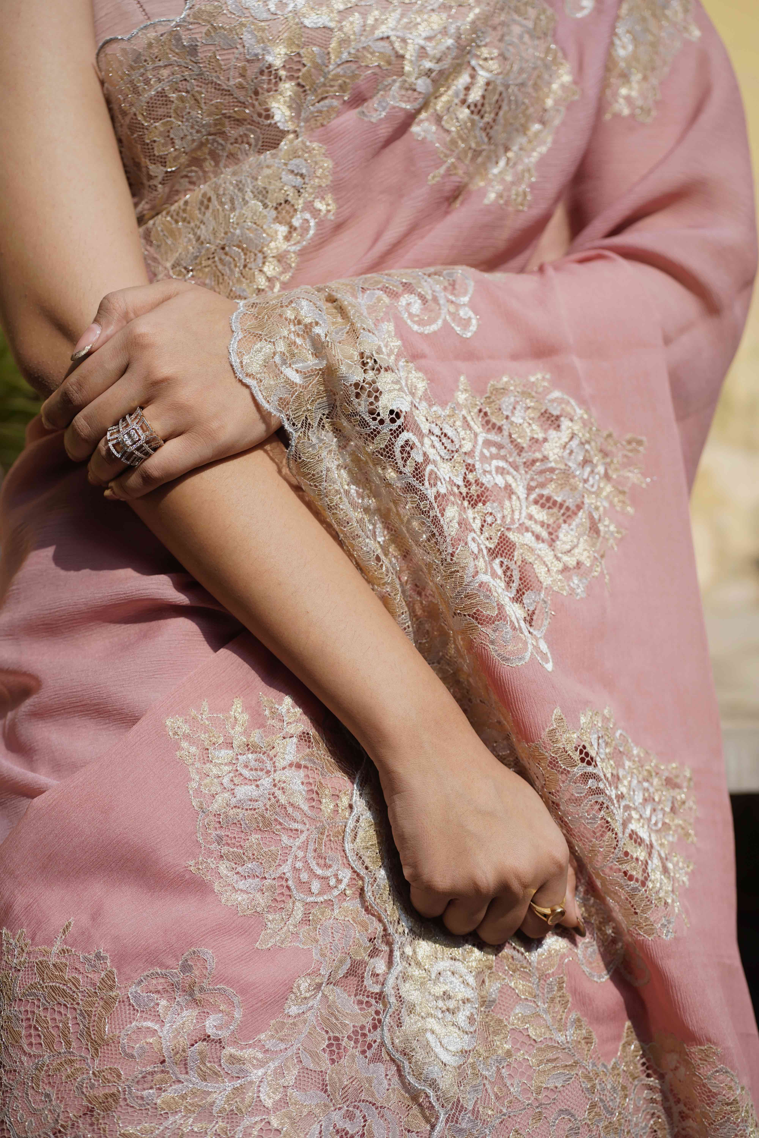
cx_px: 380
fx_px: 2688
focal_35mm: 85
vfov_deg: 23.9
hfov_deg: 16.1
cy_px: 569
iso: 125
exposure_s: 1/1250
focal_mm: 85
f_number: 3.5
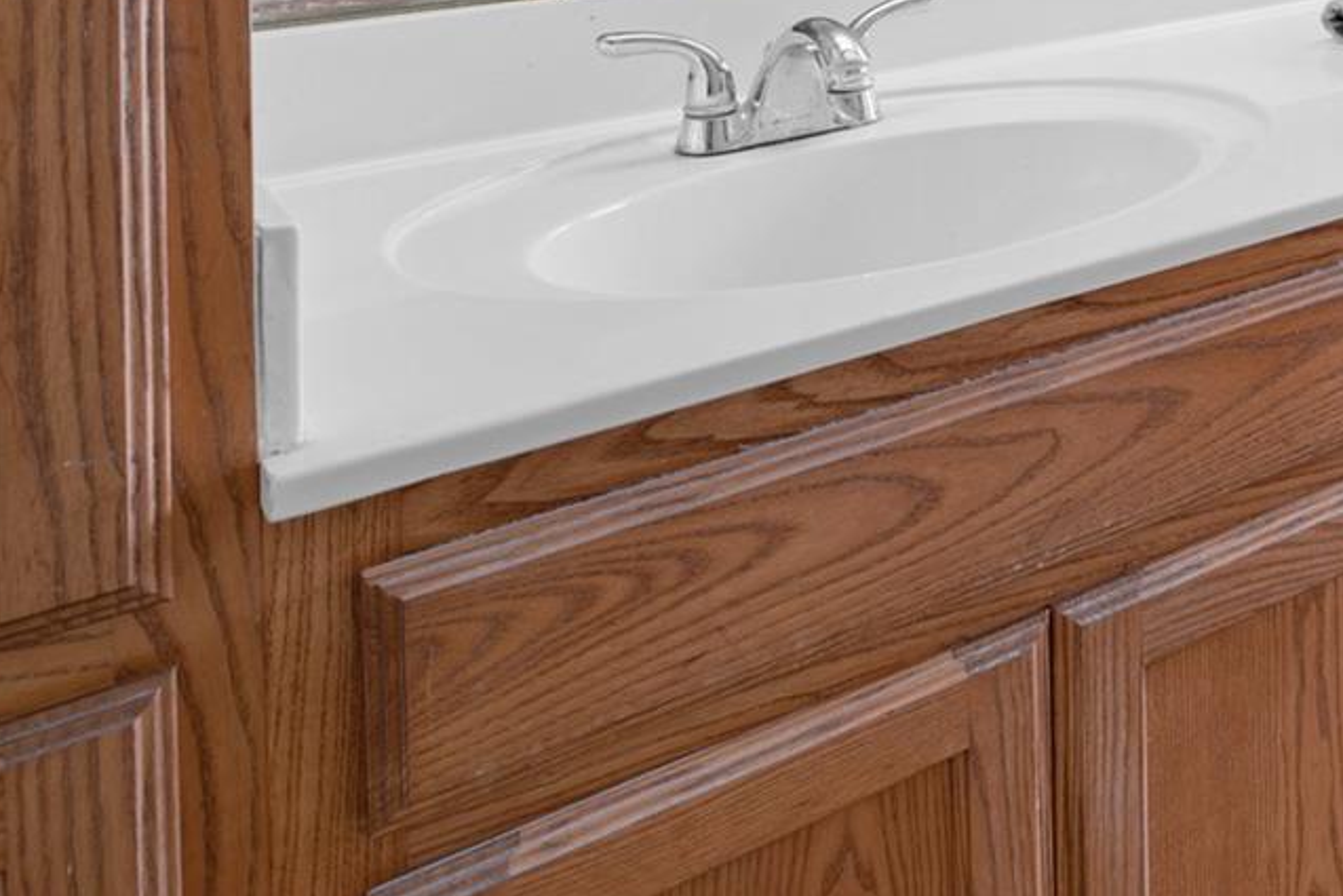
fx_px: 1679
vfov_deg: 25.2
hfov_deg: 34.1
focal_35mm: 45
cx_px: 1653
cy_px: -311
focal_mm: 14
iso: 100
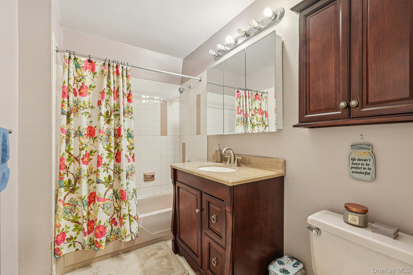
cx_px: 206
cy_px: 138
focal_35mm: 16
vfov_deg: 72.0
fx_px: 189
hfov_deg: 95.0
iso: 400
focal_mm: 16.5
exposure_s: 1/2.5
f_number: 9
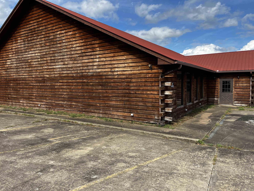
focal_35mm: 26
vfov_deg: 53.1
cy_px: 96
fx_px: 191
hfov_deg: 67.3
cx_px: 127
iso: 50
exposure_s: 1/2101
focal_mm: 5.1
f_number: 1.6
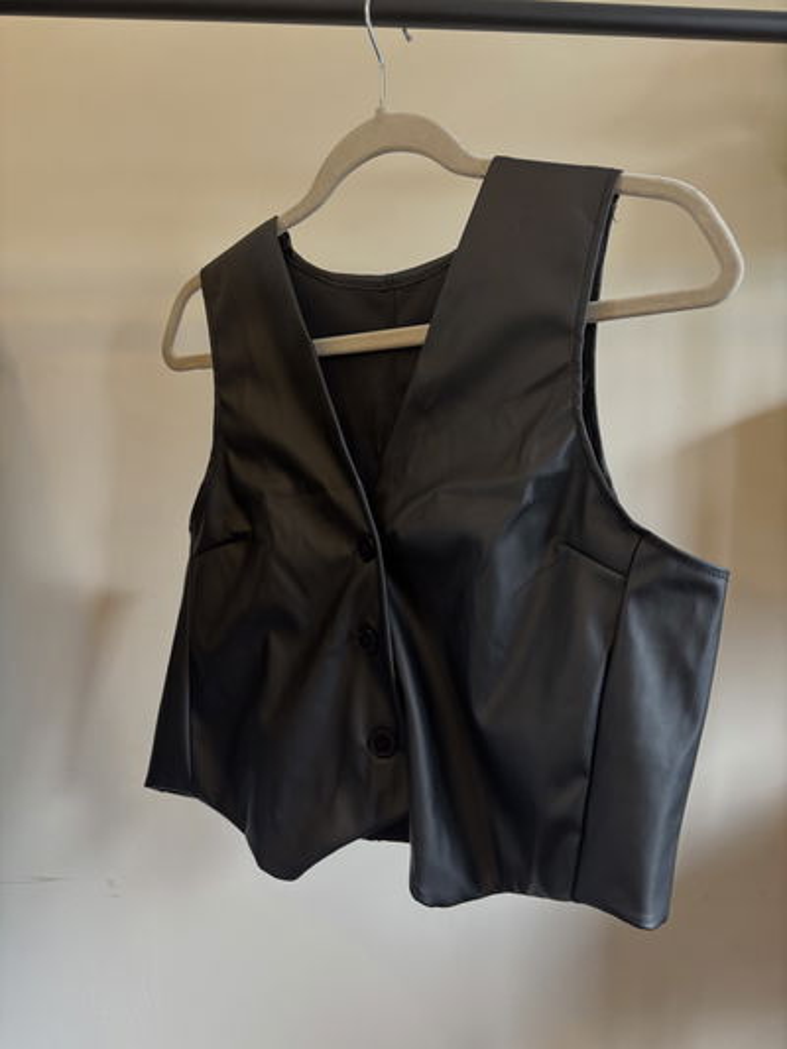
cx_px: 394
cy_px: 524
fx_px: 788
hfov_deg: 53.1
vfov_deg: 67.3
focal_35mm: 26
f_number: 1.6
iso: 125
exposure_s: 1/63
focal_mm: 5.96
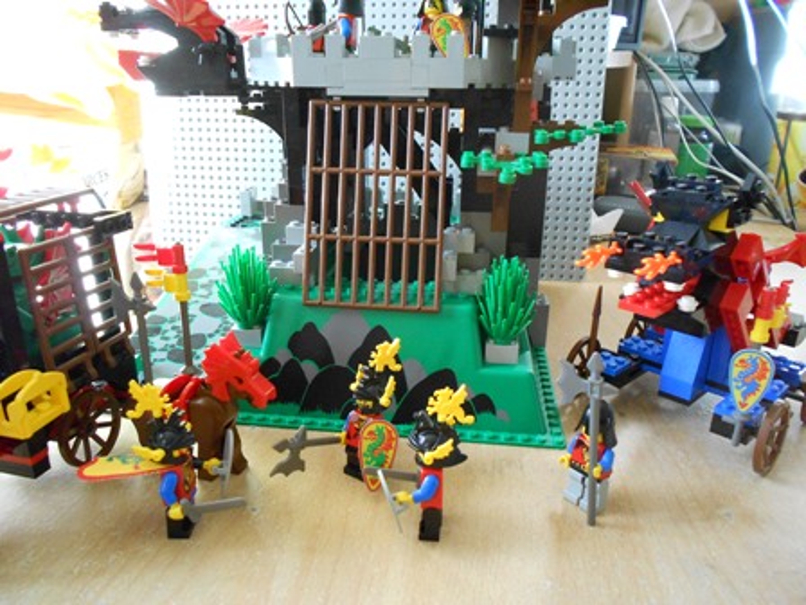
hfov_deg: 67.3
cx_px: 403
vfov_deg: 53.1
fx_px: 605
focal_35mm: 26
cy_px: 302
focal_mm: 4.6
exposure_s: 1/30
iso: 400
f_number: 3.2
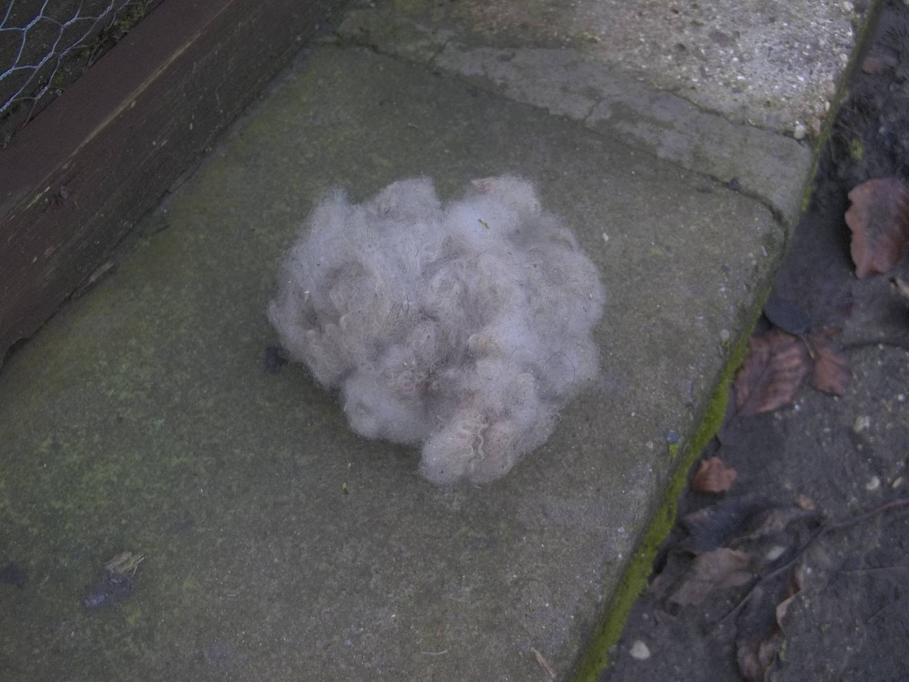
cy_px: 341
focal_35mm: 46
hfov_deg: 41.2
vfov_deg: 31.5
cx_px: 454
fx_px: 1208
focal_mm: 8.3
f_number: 3.7
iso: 126
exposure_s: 1/40
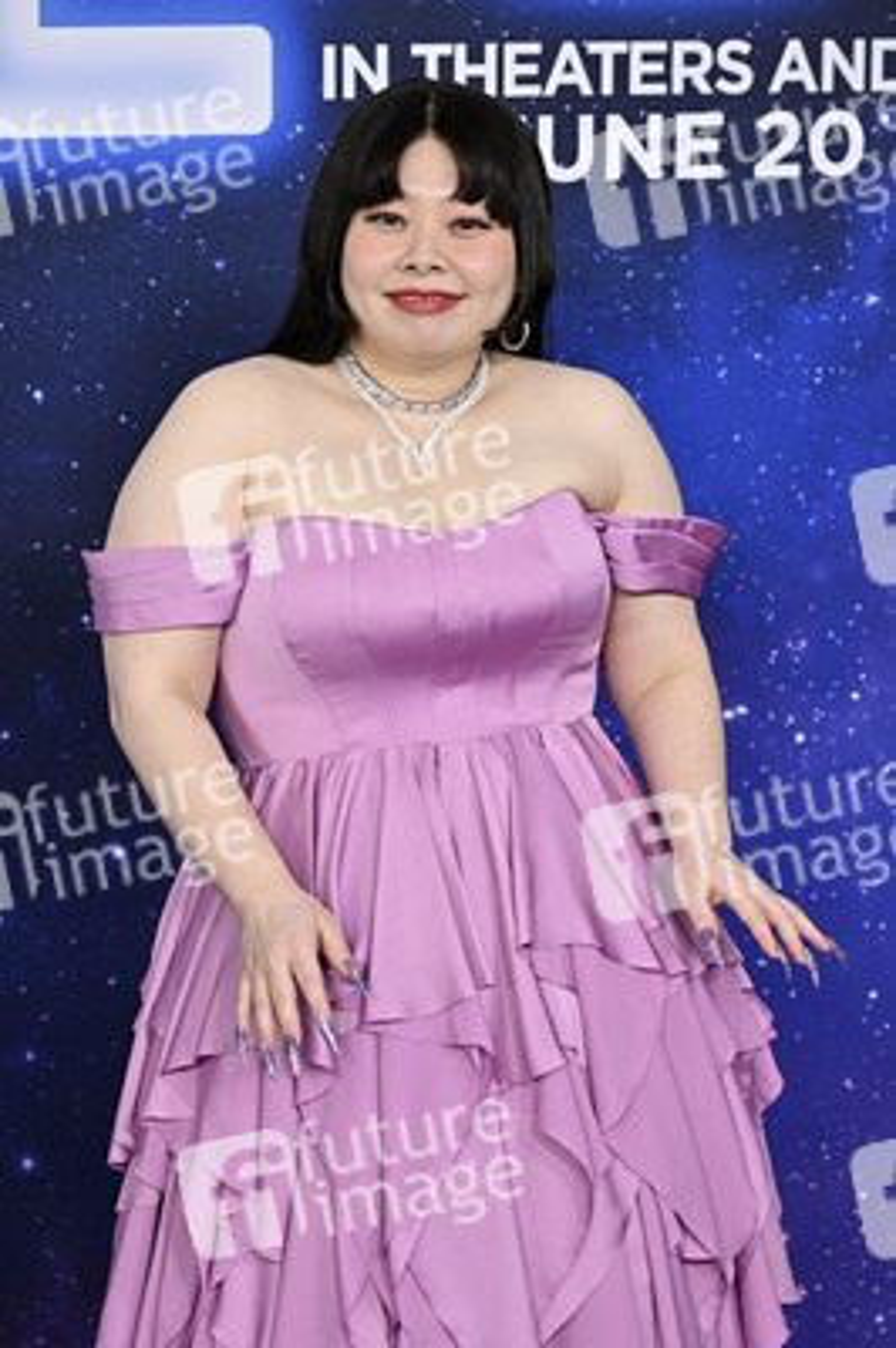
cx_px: 448
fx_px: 3104
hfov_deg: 16.4
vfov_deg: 24.5
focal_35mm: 83
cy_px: 674
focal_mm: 83
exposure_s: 1/320
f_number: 5.6
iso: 1600
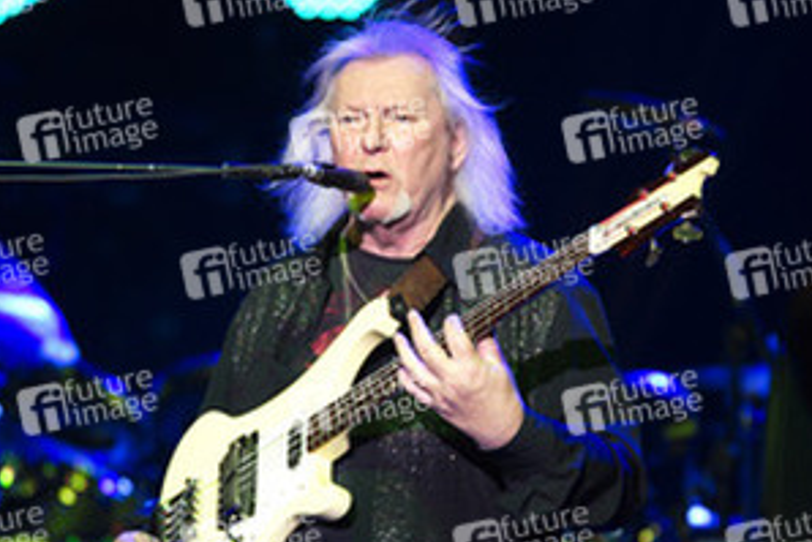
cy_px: 335
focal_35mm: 453
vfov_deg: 3.0
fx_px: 10222
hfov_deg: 4.5
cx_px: 286
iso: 1600
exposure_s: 1/200
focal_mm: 300
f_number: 2.8
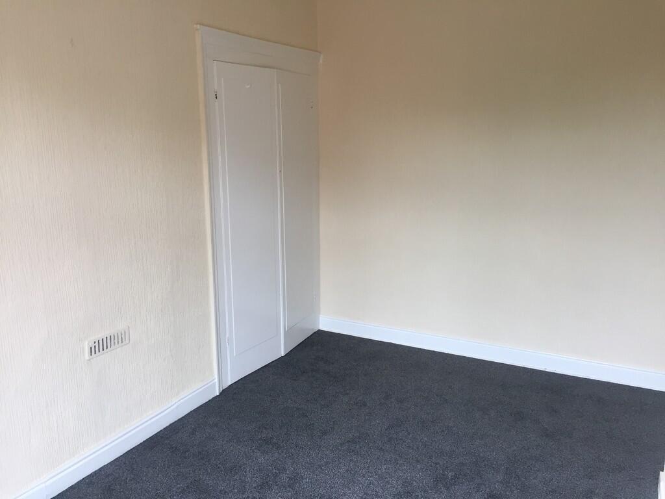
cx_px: 332
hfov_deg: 61.7
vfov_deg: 48.2
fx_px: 557
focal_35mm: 29
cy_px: 250
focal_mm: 4.15
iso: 32
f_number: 2.2
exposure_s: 1/33
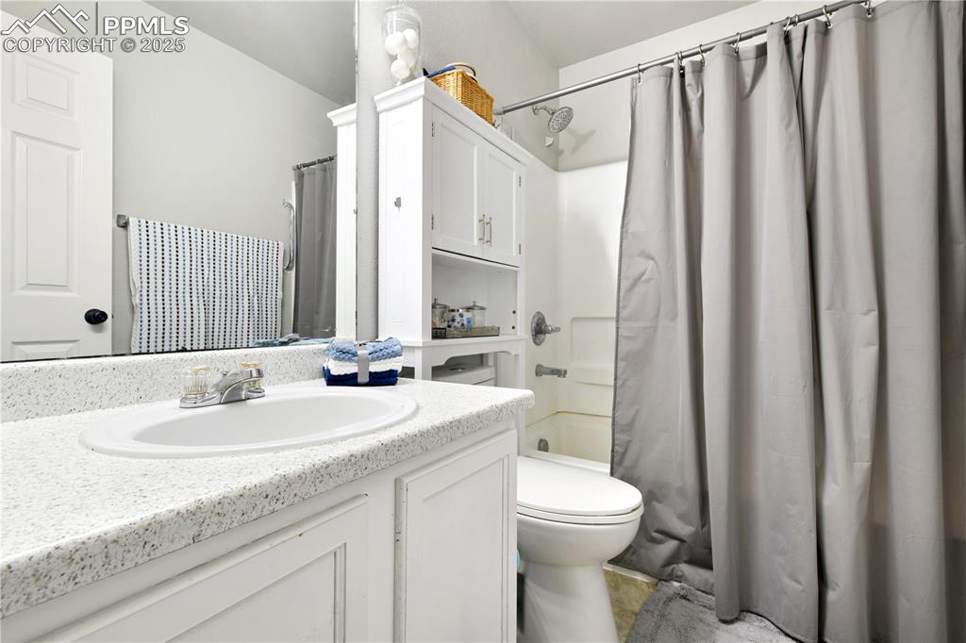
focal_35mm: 15
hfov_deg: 100.4
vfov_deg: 77.3
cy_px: 322
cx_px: 483
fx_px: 402
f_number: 16
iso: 100
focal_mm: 15
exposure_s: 2
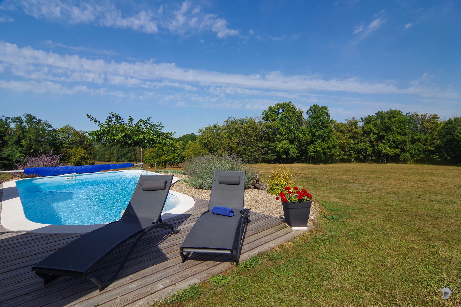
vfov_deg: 67.4
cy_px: 154
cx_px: 230
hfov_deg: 90.0
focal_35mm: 18
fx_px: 230
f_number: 11
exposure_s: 1/100
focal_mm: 12
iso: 100
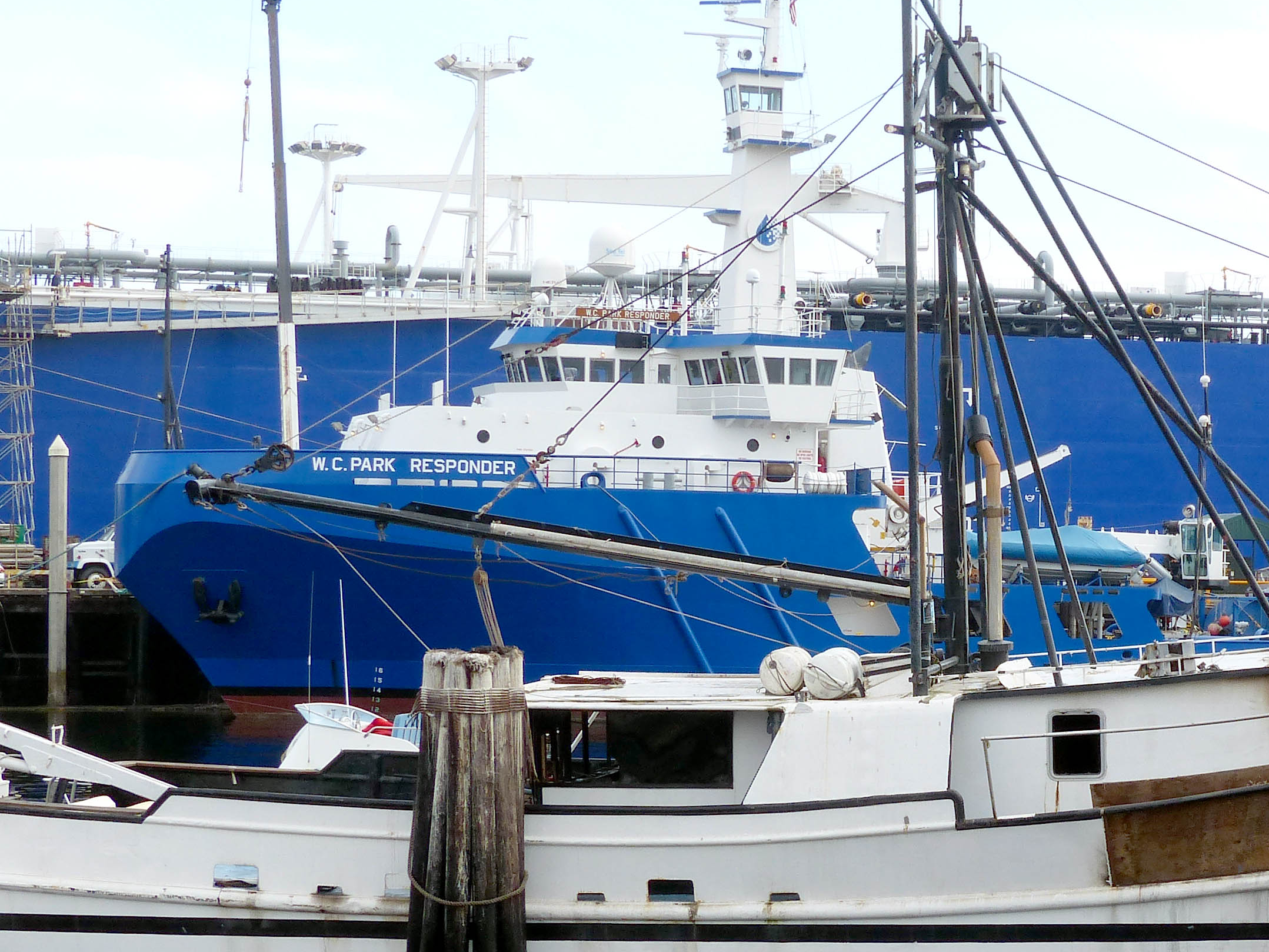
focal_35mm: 102
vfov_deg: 14.5
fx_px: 3739
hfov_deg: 19.1
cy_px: 672
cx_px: 1017
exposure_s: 1/400
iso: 100
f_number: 4
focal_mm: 9.9
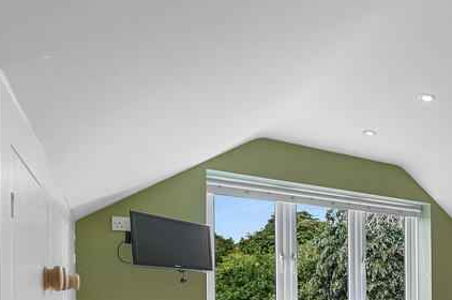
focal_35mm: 34
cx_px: 542
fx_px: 426
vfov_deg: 35.3
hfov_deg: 39.9
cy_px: 295
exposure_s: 1/3
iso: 400
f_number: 8
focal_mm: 14
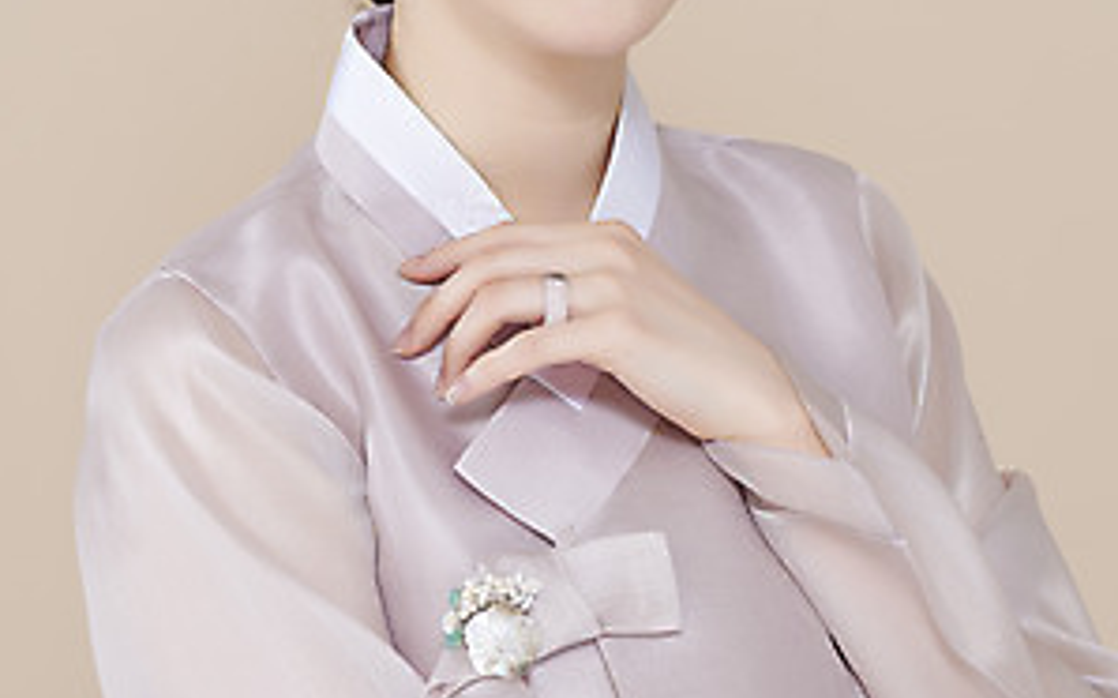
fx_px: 6548
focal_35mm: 215
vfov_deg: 6.1
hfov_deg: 9.8
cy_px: 45
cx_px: 685
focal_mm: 105
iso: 64
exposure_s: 1/125
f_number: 11
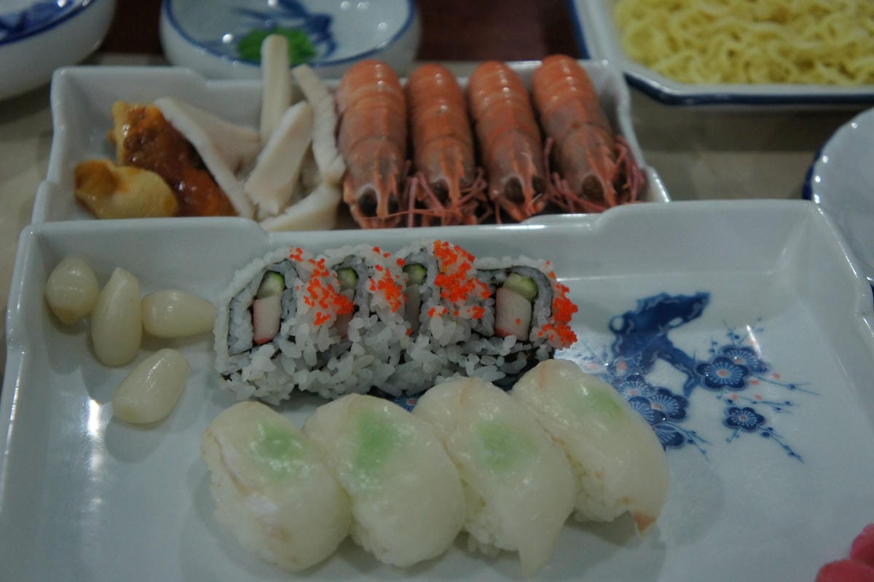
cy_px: 291
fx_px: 1529
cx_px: 437
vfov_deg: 21.6
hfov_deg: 31.9
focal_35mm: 63
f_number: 4.5
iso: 1600
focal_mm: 42
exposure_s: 1/40
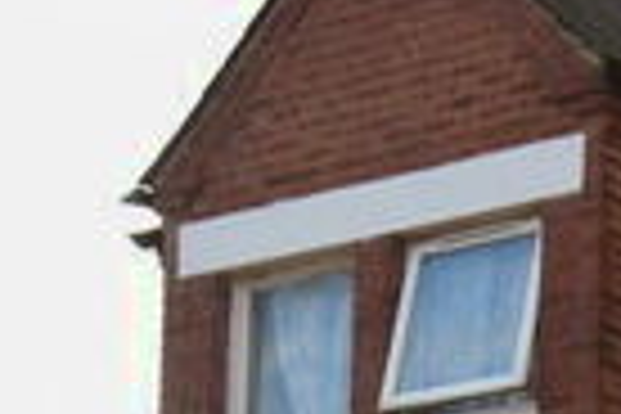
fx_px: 2493
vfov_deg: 9.0
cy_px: 821
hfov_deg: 12.3
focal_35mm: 145
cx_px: 1310
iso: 400
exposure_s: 1/200
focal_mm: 19
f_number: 10
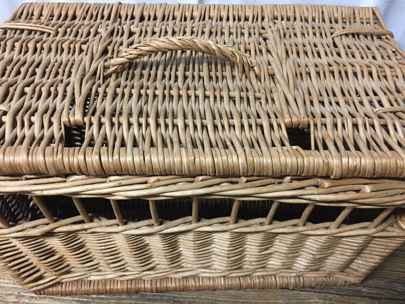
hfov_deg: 61.7
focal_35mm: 29
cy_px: 152
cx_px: 202
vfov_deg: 48.2
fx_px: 339
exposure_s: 1/20
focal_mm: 4.15
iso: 200
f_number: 2.2
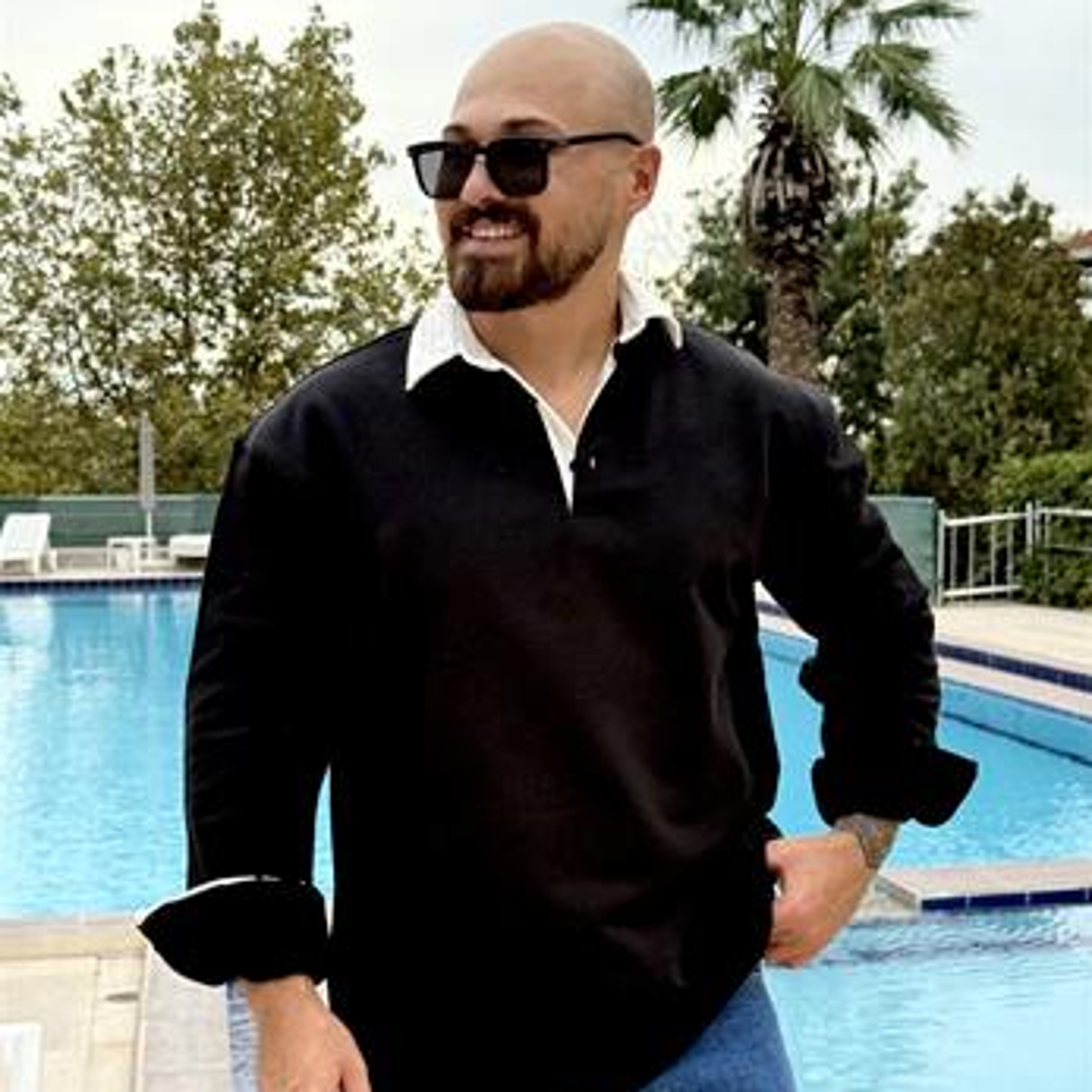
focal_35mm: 57
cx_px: 548
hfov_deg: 30.0
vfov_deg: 30.0
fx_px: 2034
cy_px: 651
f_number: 1.78
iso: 100
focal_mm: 6.76
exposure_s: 1/1070
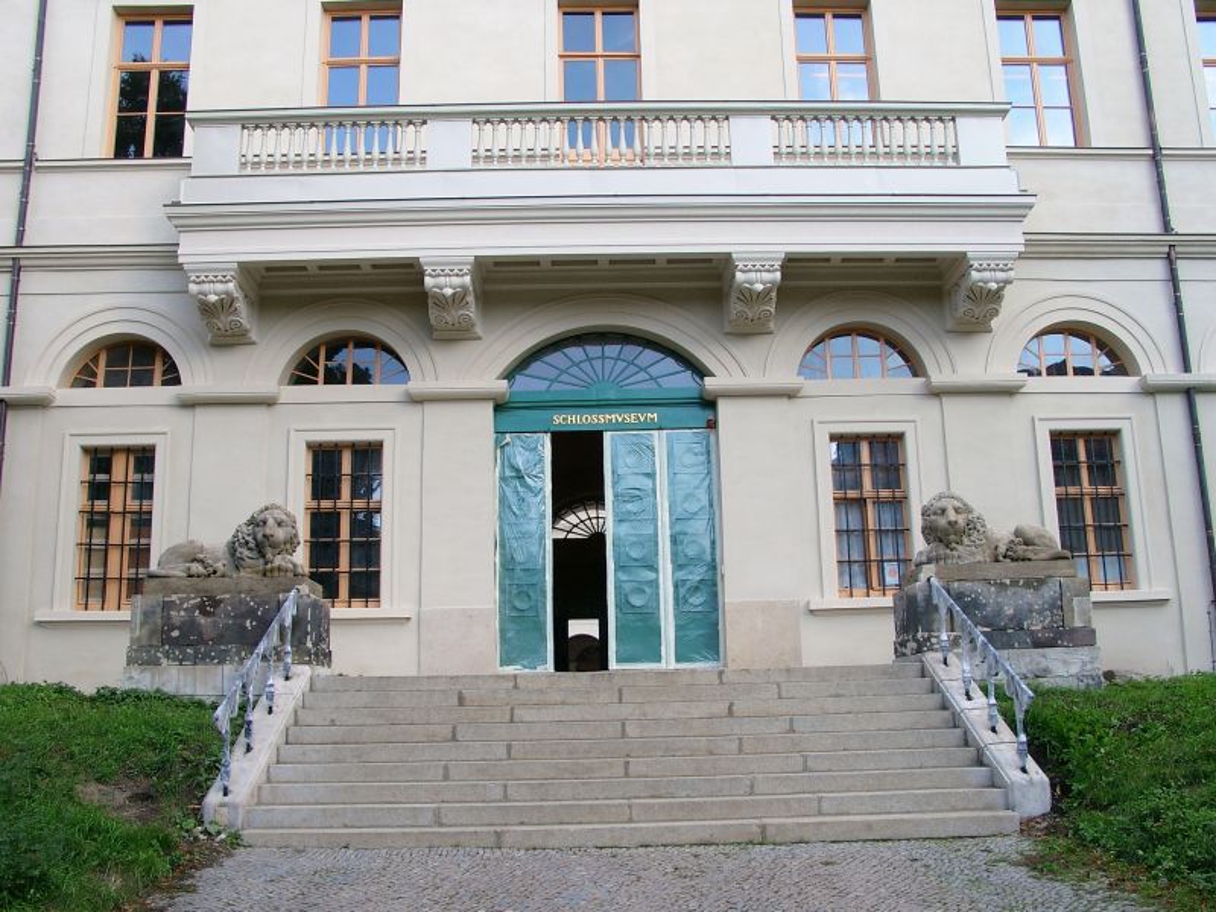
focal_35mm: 34
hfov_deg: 54.0
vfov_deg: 41.8
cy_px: 456
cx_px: 608
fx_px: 1194
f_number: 4
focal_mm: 7.13
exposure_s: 1/163
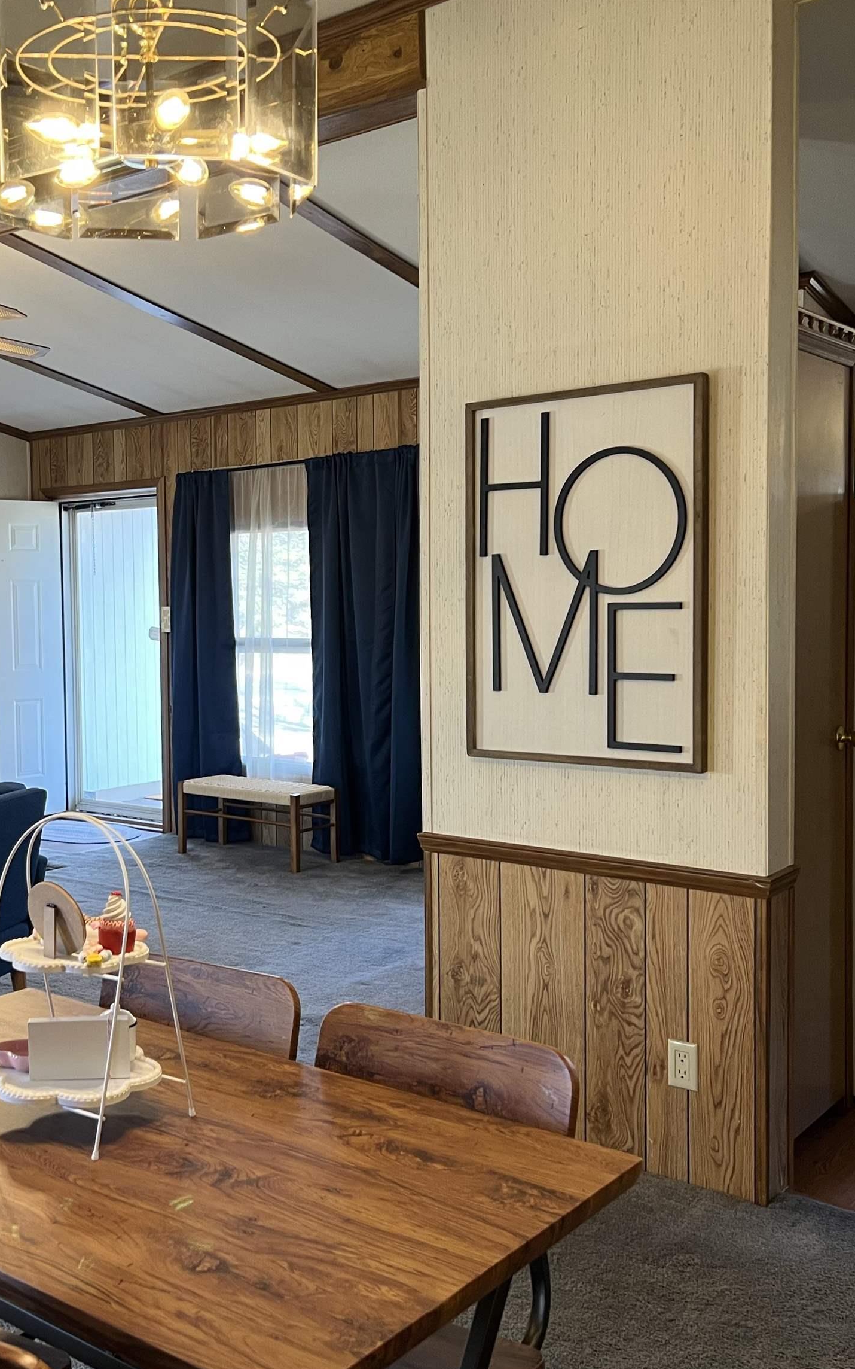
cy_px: 687
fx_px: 1379
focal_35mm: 37
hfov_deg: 33.0
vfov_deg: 52.7
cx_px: 121
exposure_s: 1/60
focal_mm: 5.7
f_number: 1.5
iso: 80
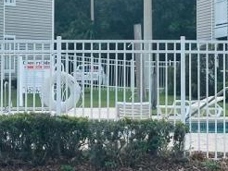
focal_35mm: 187
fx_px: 1233
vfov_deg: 7.9
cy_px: 25
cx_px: 75
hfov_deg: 10.6
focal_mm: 6.86
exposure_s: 1/282
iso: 64
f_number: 1.78
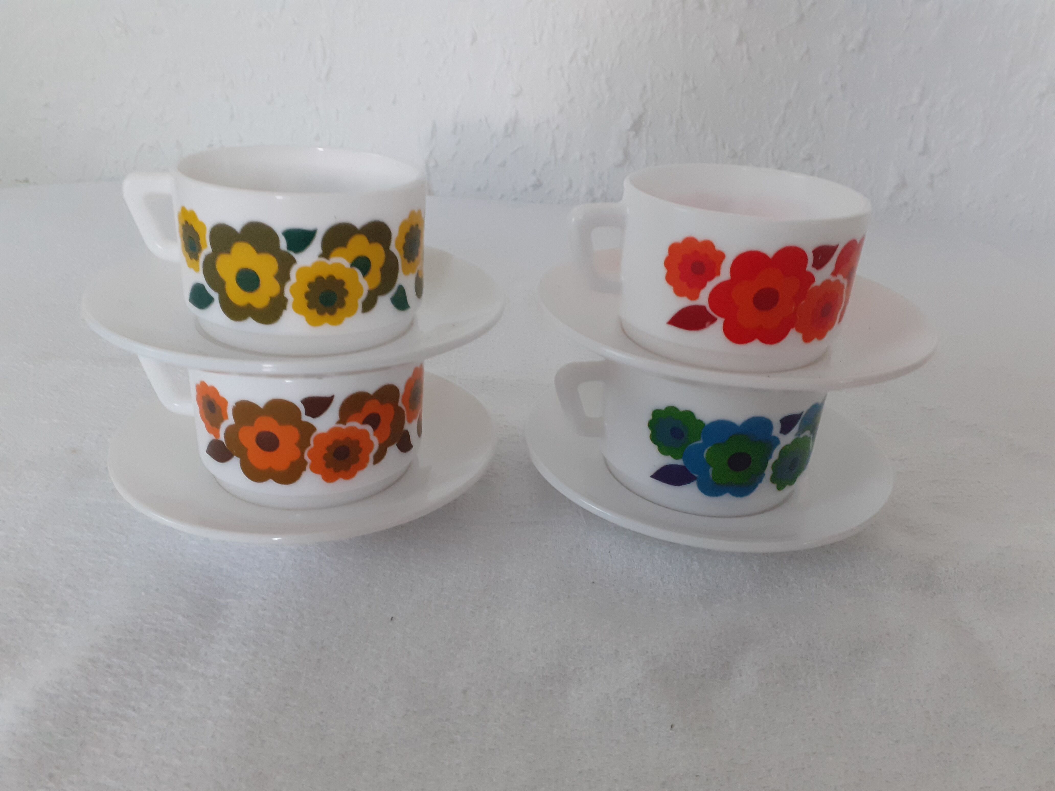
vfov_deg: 51.4
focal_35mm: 27
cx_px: 528
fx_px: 823
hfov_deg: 65.3
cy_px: 396
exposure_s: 1/33
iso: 200
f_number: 1.9
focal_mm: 3.6
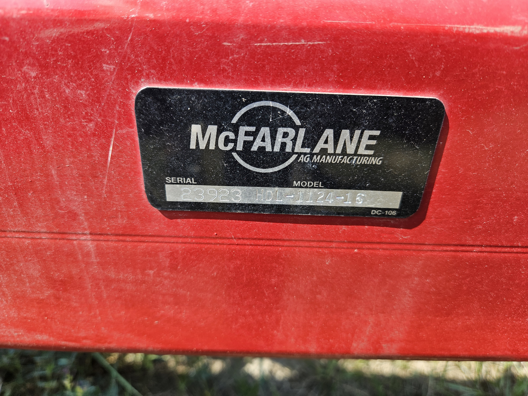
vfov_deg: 58.9
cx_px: 264
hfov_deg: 73.9
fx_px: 351
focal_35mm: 23
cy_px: 198
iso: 32
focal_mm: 5.4
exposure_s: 1/544
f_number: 1.8
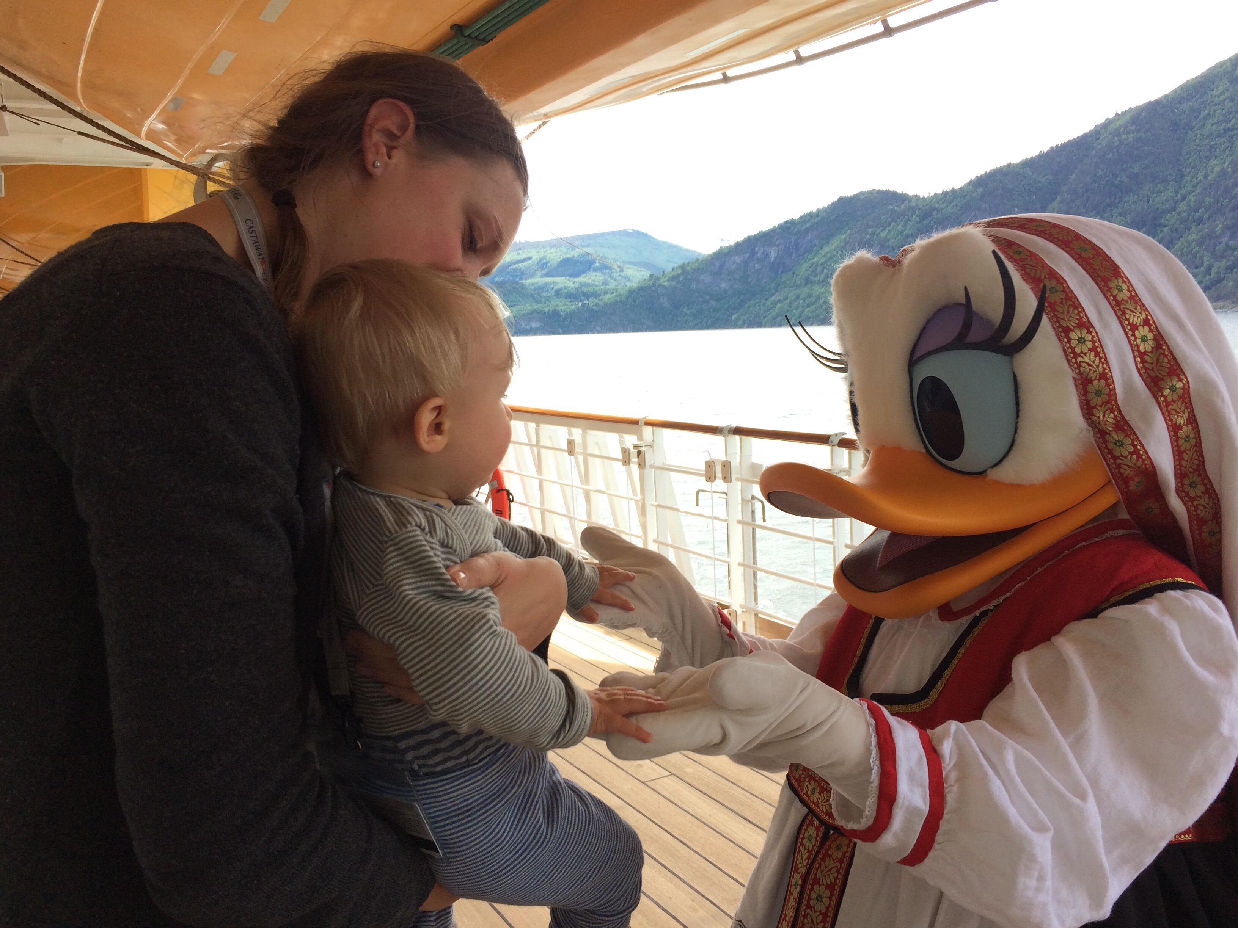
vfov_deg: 48.2
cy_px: 464
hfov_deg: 61.7
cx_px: 619
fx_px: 1037
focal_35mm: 29
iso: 32
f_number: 2.2
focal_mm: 4.15
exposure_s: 1/432
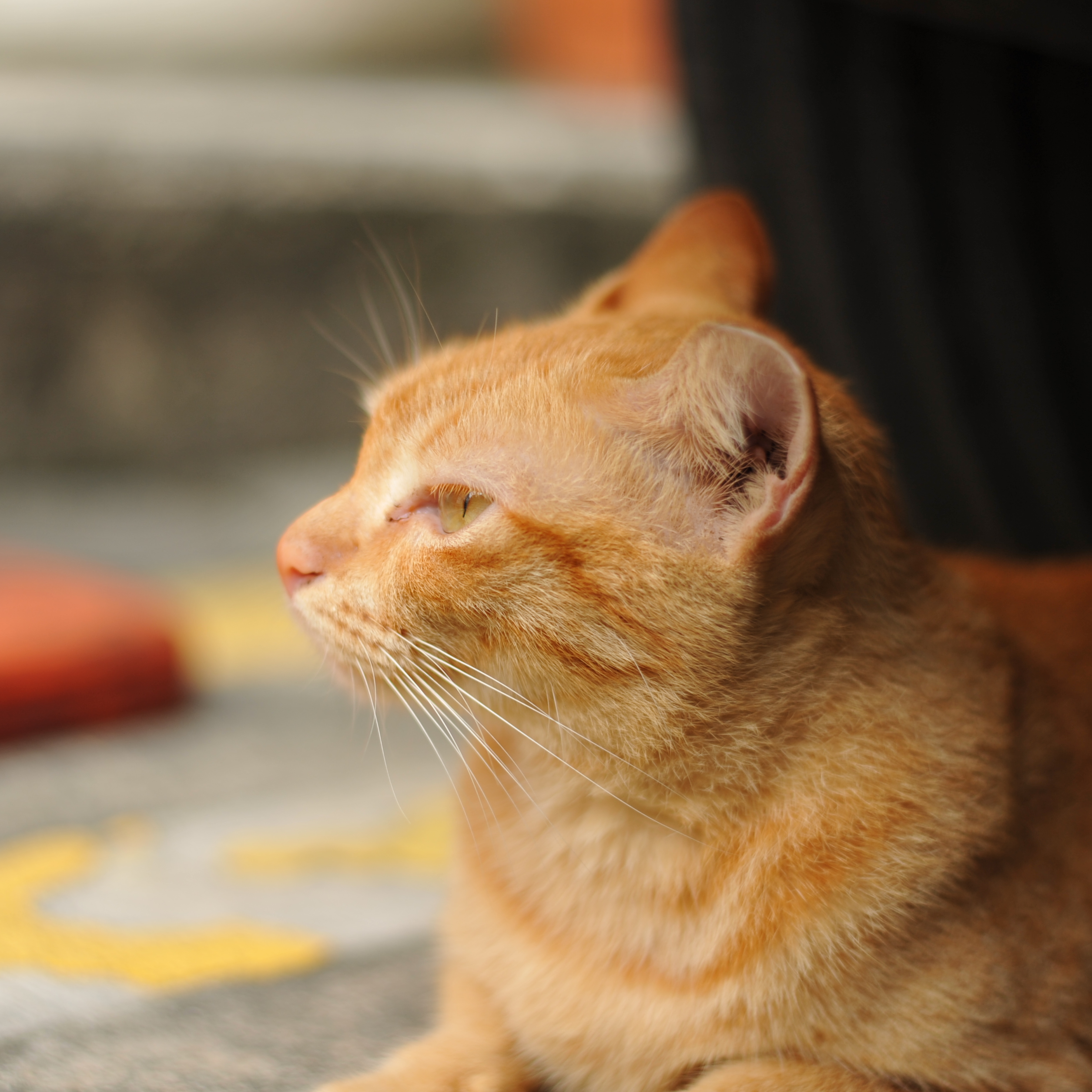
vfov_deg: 24.0
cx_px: 447
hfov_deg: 24.0
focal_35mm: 72
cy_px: 599
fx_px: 2570
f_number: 2
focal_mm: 50
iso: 200
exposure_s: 1/500
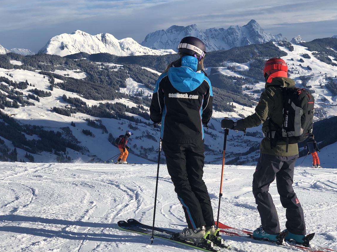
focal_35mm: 64
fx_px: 623
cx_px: 196
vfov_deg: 22.9
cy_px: 135
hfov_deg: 30.2
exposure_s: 1/1333
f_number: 2.4
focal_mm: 6
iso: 16
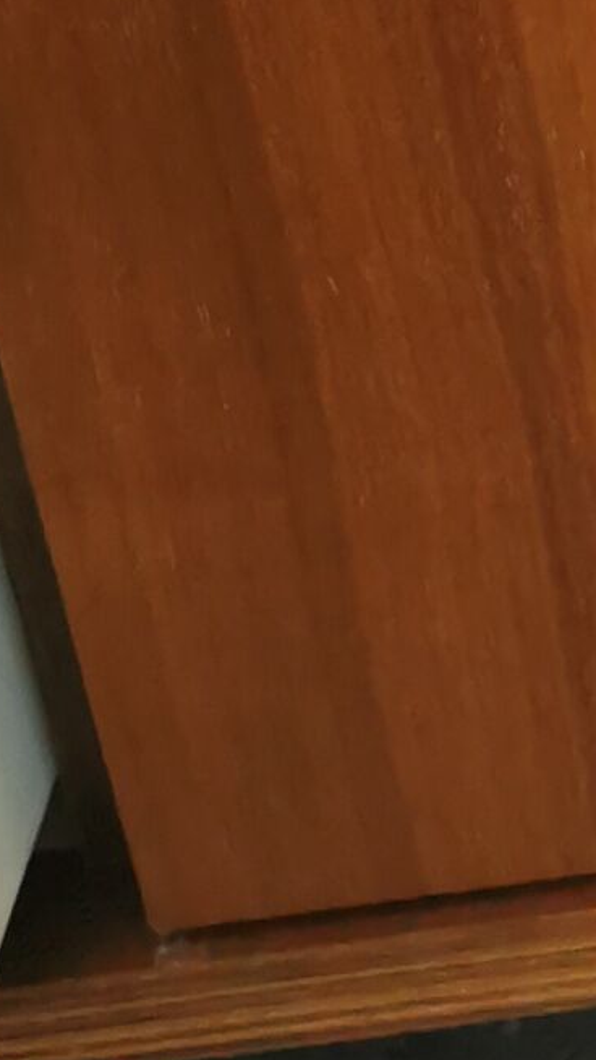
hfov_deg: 6.8
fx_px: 4606
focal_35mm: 164
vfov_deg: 11.9
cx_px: 1726
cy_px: -945
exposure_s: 1/100
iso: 80
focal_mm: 5.56
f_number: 1.6
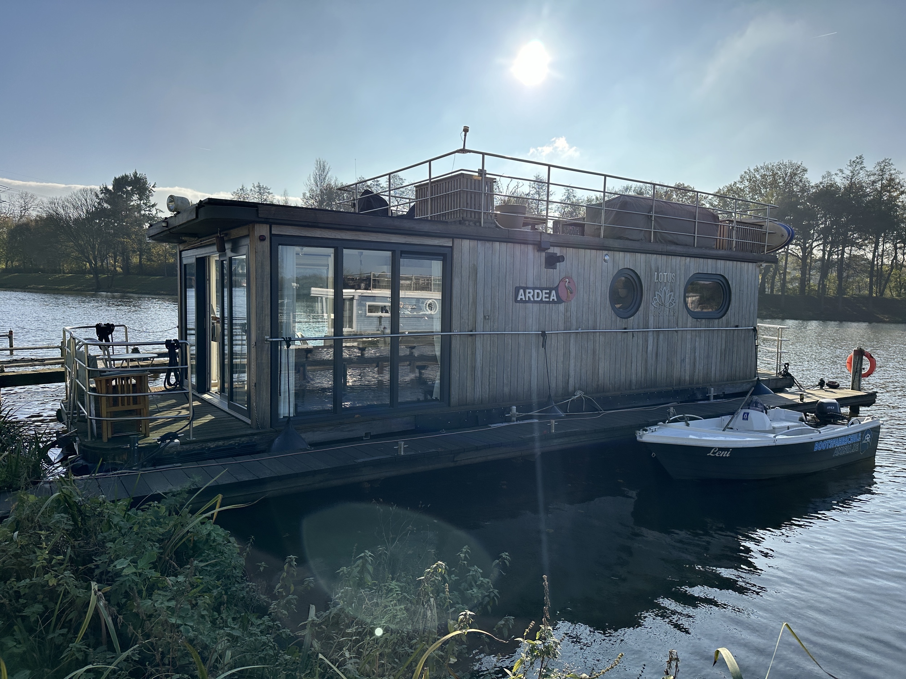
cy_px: 340
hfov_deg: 71.6
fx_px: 628
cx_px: 453
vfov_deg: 56.8
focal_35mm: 24
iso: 80
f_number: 1.78
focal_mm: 6.86
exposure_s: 1/6211
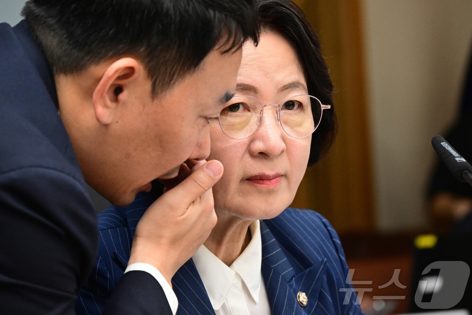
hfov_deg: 10.8
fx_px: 2490
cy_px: 154
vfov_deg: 7.2
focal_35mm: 190
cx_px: 234
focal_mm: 185
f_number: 8
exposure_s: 1/250
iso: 5000
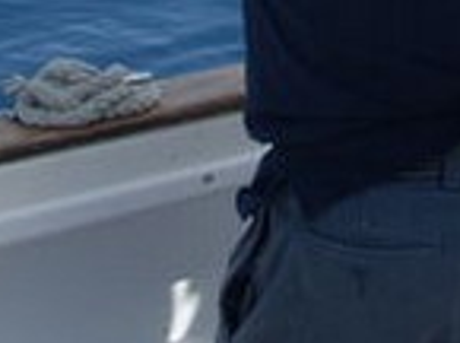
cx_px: 222
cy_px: -324
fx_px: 2134
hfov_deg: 12.3
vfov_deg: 8.7
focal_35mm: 161
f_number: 5.6
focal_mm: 6.2
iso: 64
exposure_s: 1/210
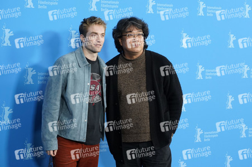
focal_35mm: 74
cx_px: 126
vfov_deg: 18.4
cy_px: 84
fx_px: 518
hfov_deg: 27.4
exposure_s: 1/125
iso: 2000
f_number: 5.6
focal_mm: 74
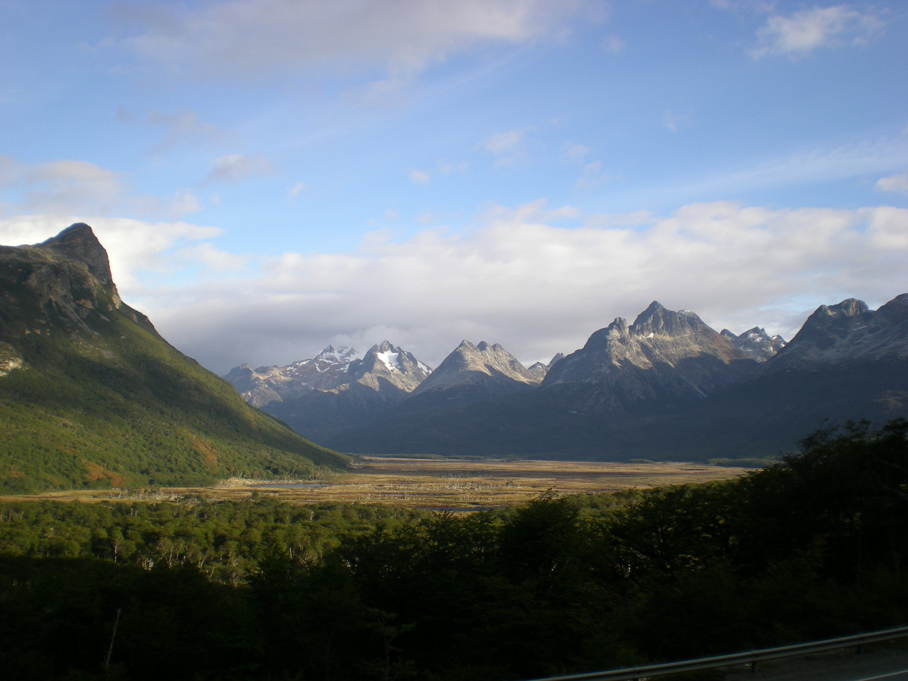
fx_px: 997
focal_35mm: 38
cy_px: 340
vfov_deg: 37.7
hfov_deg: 49.0
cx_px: 454
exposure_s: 1/191
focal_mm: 6.3
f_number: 4.6
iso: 50
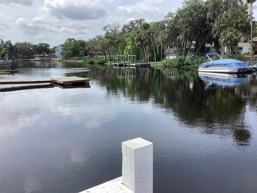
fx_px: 230
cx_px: 128
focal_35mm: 31
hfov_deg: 58.4
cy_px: 96
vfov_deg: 45.4
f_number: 2.4
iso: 25
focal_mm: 3.3
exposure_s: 1/1164
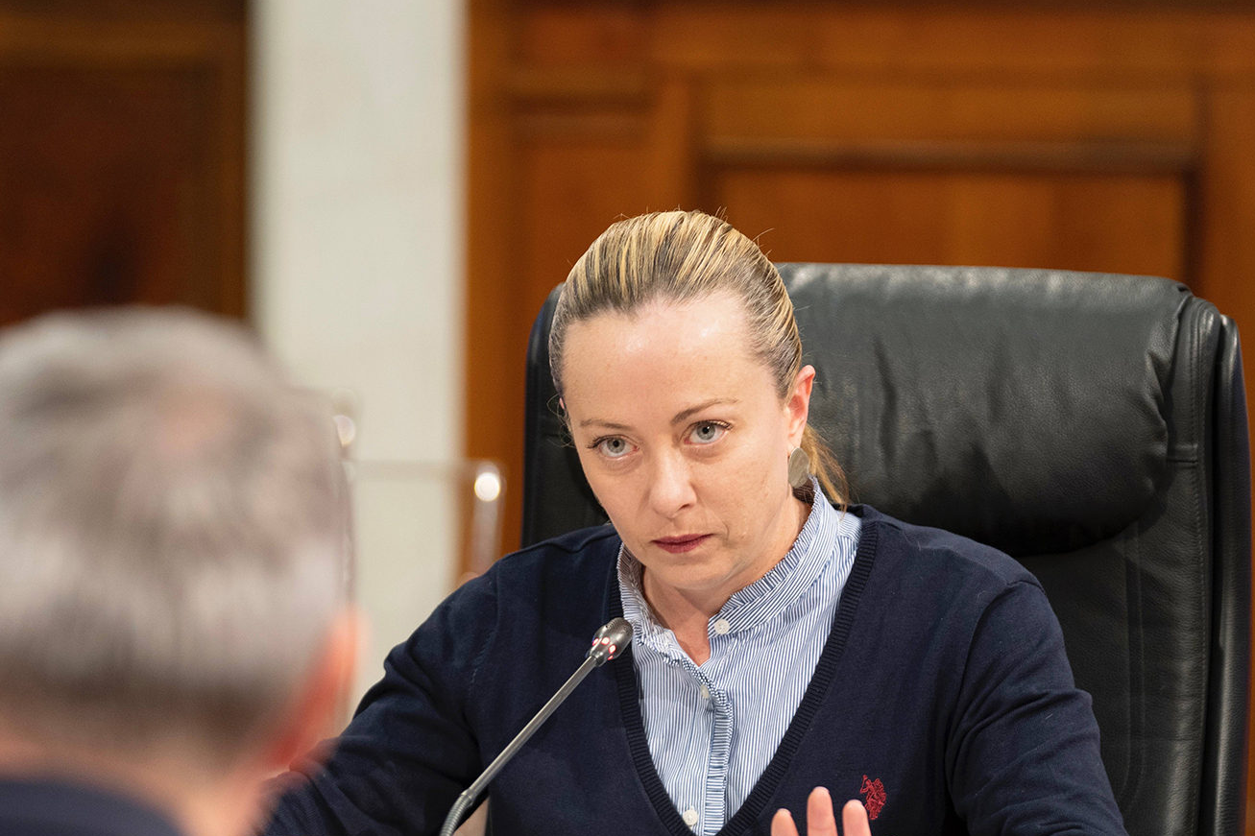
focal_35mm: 243
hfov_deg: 8.5
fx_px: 8470
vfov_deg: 5.7
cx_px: 348
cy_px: 566
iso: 800
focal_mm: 127
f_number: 2.8
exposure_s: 1/125
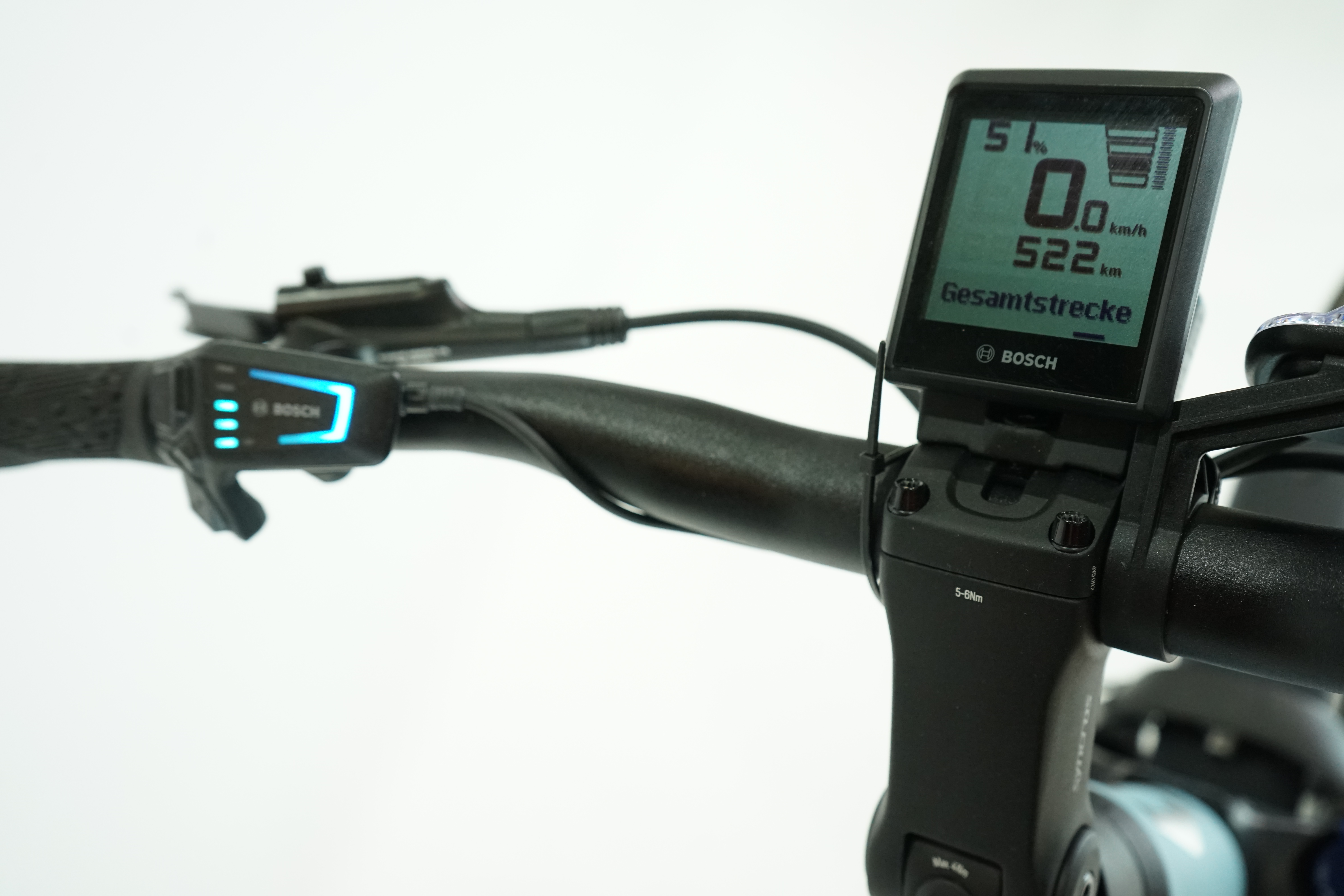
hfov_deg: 55.8
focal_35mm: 34
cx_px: 672
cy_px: 448
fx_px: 1269
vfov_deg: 38.9
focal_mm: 34
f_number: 5
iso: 2500
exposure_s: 1/200
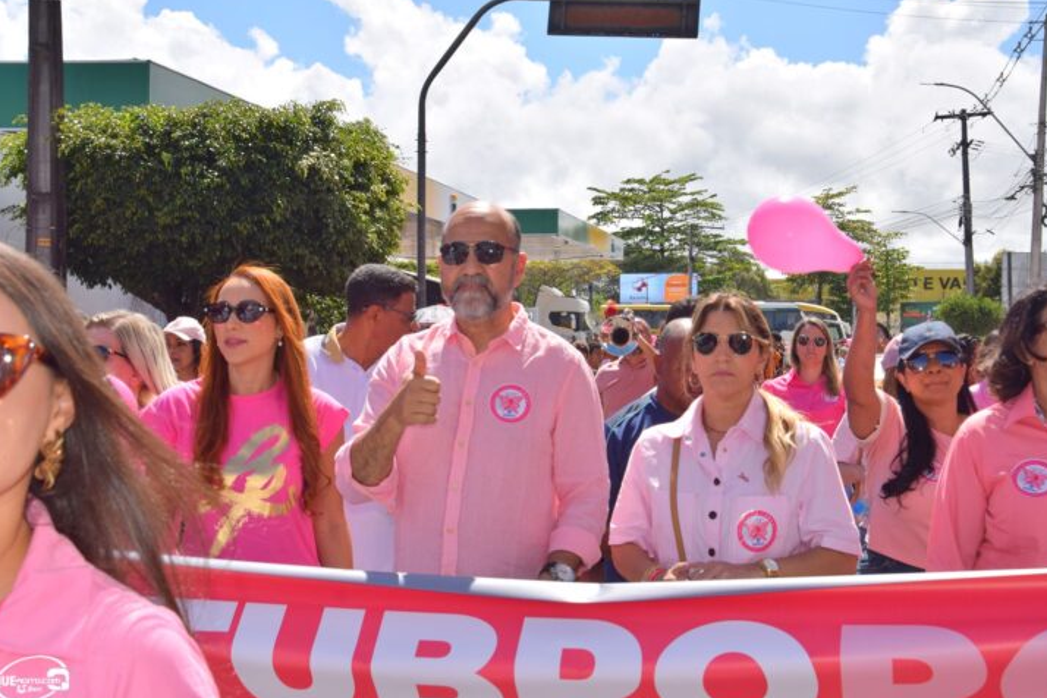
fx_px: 1541
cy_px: 345
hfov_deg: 37.5
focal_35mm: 53
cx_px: 532
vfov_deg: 25.5
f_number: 11
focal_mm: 34
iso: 100
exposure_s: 1/200
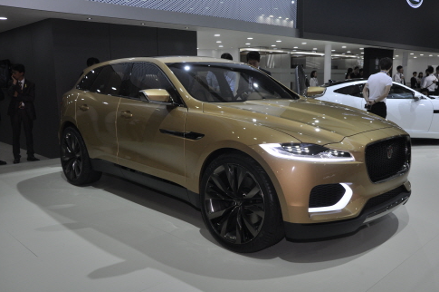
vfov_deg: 38.8
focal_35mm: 34
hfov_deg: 55.9
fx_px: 414
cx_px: 224
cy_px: 150
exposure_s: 1/125
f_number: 5.6
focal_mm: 22
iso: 360
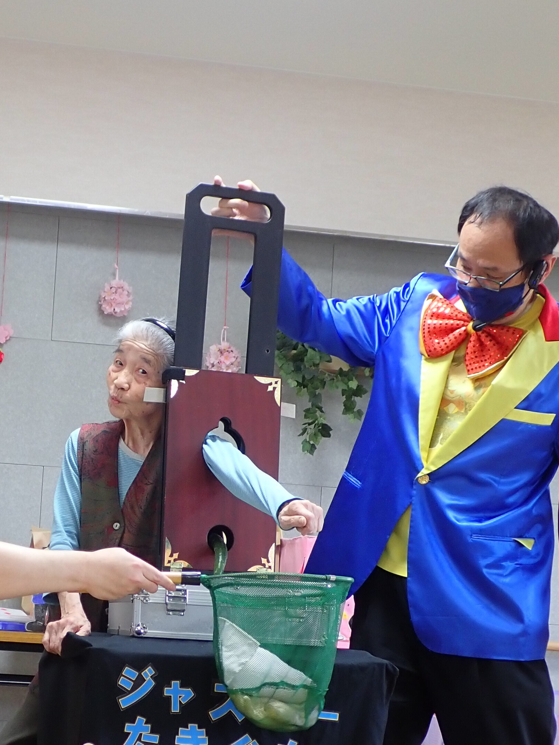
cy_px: 501
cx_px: 100
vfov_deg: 29.6
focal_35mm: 65
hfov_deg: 22.2
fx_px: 1400
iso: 200
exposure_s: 1/50
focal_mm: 6.4
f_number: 2.6
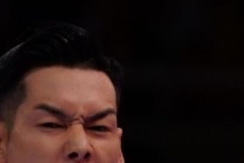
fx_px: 10741
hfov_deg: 1.3
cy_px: 354
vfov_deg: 0.9
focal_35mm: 1584
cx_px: -117
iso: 400
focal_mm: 168
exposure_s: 1/1000
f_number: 2.8
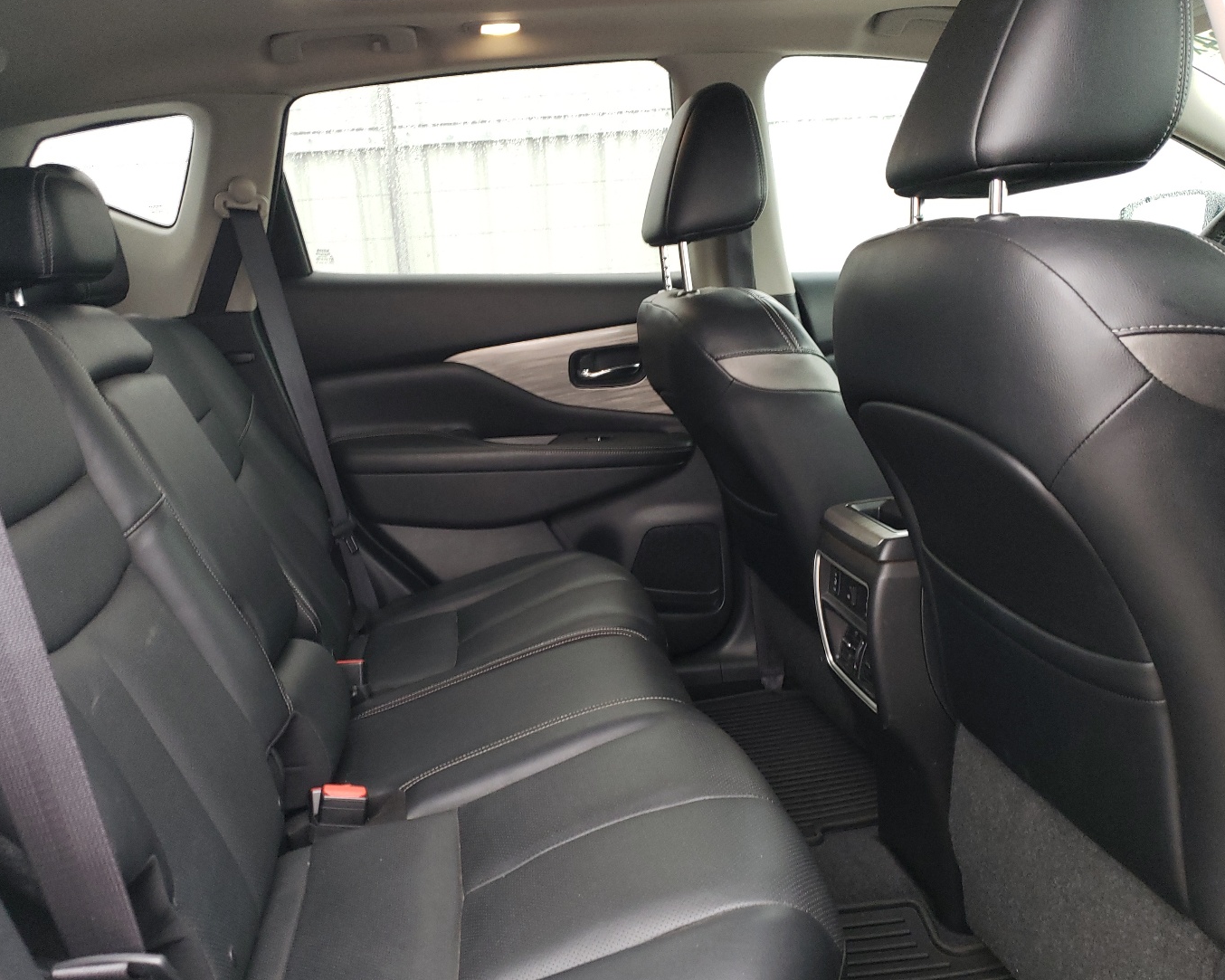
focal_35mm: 30
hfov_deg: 58.7
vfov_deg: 48.5
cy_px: 511
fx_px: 1088
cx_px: 563
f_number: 1.5
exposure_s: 1/50
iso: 146
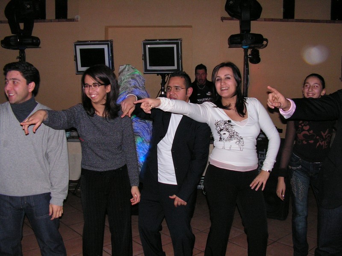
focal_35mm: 36
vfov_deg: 39.7
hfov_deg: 51.4
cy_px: 128
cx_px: 171
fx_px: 356
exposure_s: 1/40
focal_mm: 6
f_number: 3.2
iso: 200
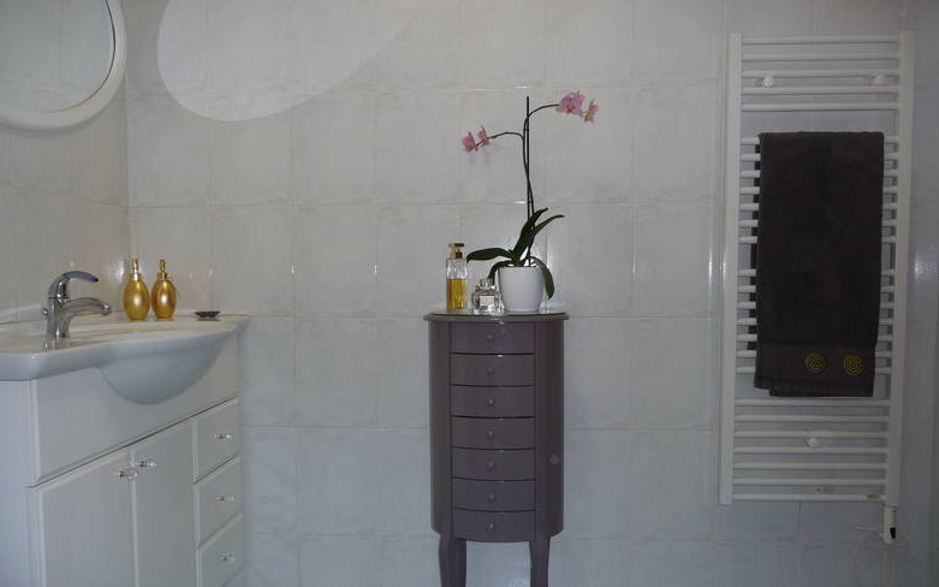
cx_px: 469
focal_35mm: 30
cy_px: 320
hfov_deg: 62.9
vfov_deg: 41.8
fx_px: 768
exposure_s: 1/30
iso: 100
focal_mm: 4.7
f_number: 3.3
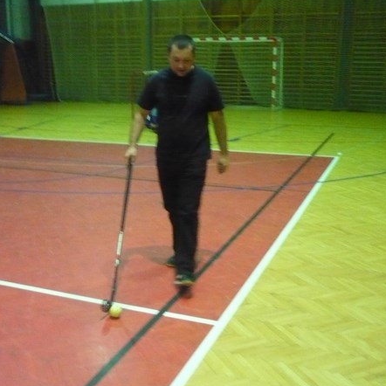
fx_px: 530
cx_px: 163
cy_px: 193
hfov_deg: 39.9
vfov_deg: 40.0
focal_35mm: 42
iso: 800
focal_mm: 5.8
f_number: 2.8
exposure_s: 1/40
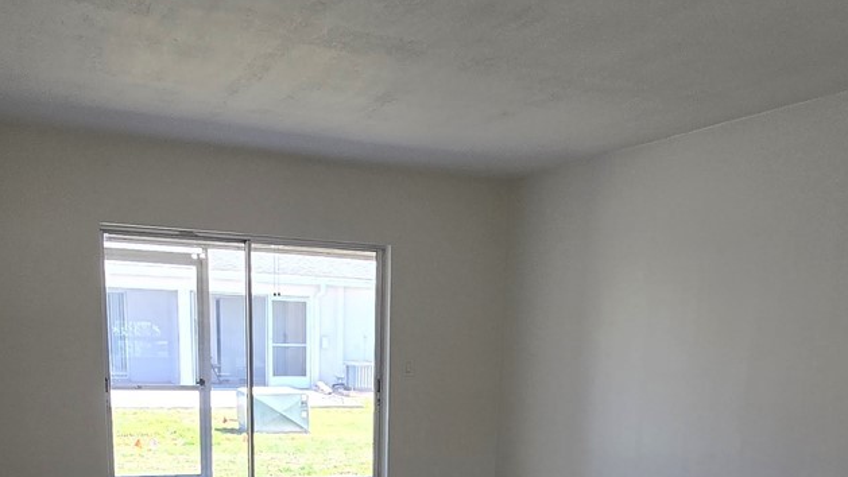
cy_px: 511
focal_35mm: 36
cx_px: 430
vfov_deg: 29.9
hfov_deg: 55.3
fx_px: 810
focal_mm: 2.2
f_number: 2.2
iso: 64
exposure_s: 1/60
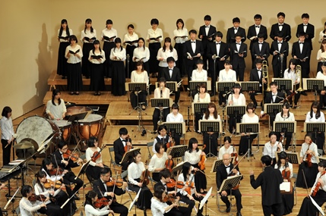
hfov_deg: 14.7
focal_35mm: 139
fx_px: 1257
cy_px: 86
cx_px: 256
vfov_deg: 9.8
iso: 500
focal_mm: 70
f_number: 3.2
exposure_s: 1/160
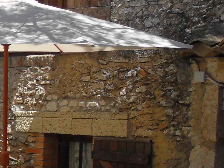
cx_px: -160
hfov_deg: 15.5
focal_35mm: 112
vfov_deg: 13.0
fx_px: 725
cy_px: 174
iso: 80
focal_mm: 6
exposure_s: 1/180
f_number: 7.1
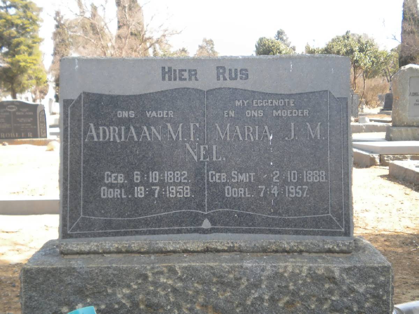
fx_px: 629
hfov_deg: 36.8
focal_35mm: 52
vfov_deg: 28.0
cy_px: 157
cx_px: 210
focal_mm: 9.3
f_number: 3.9
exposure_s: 1/130
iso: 80
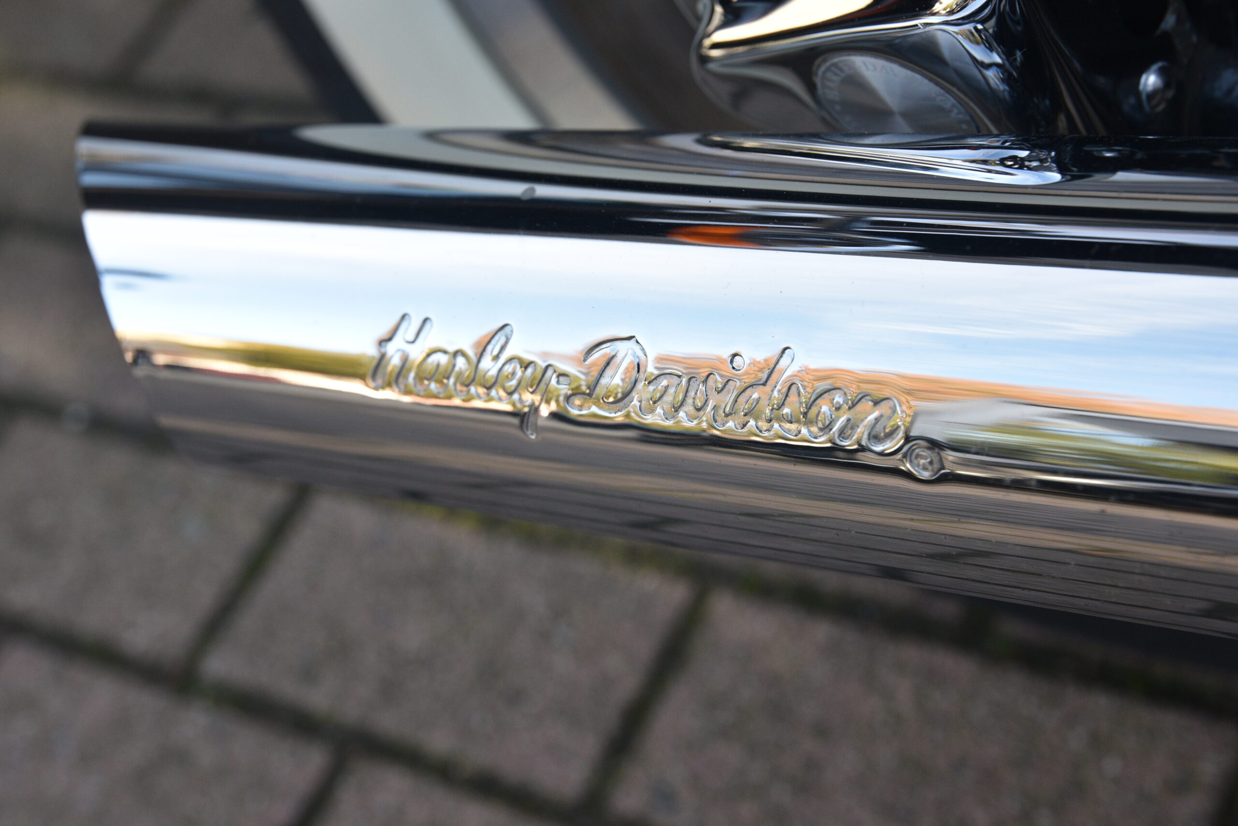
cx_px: 619
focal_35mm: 70
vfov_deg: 19.5
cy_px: 413
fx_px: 2408
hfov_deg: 28.8
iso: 1000
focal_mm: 70
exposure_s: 1/250
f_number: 8
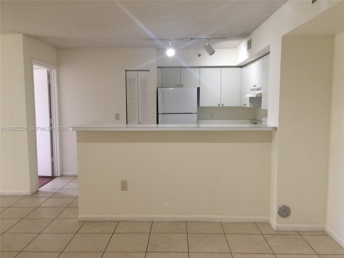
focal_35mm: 29
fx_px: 288
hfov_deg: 61.7
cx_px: 172
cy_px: 129
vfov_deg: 48.2
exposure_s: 1/15
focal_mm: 4.15
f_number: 2.2
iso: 40
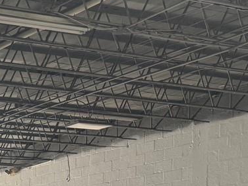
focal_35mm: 102
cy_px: 314
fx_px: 731
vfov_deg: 13.3
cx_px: -196
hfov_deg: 16.3
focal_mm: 6.76
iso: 125
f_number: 1.78
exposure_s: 1/60
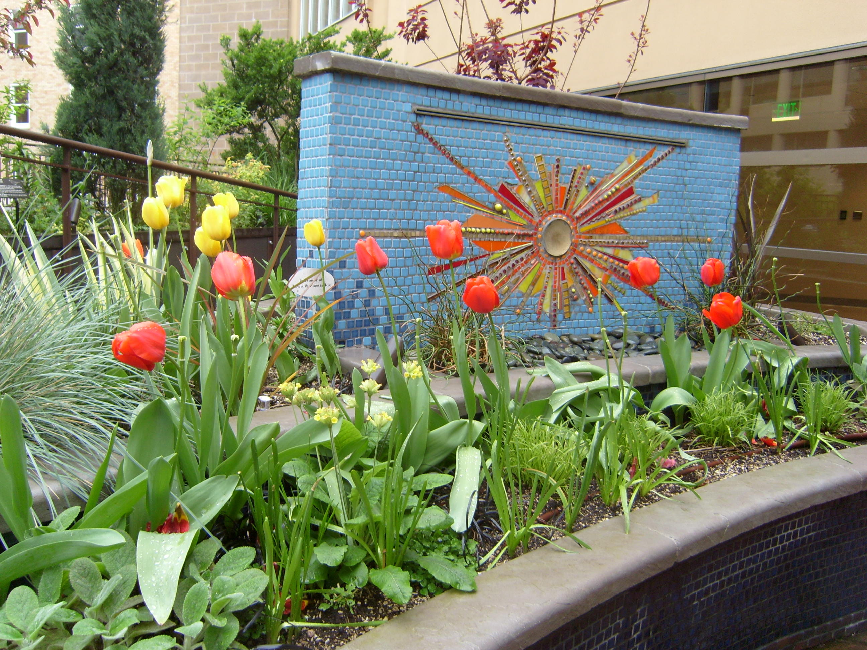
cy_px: 325
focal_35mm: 28
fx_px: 701
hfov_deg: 63.4
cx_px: 434
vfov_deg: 49.7
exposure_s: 1/60
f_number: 2.8
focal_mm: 4.7
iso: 80
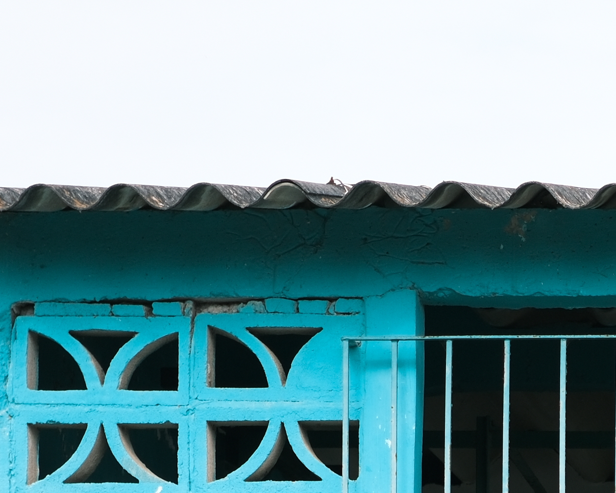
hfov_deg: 13.1
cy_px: 760
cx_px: 742
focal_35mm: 143
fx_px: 2607
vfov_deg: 10.4
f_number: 2
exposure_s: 1/2500
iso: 200
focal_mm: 23
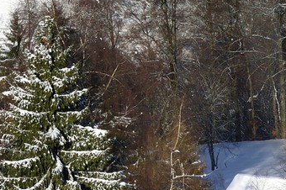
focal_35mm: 611
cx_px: 589
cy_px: 9
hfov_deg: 3.3
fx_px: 4849
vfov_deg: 2.2
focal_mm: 130
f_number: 14
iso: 200
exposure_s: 1/320
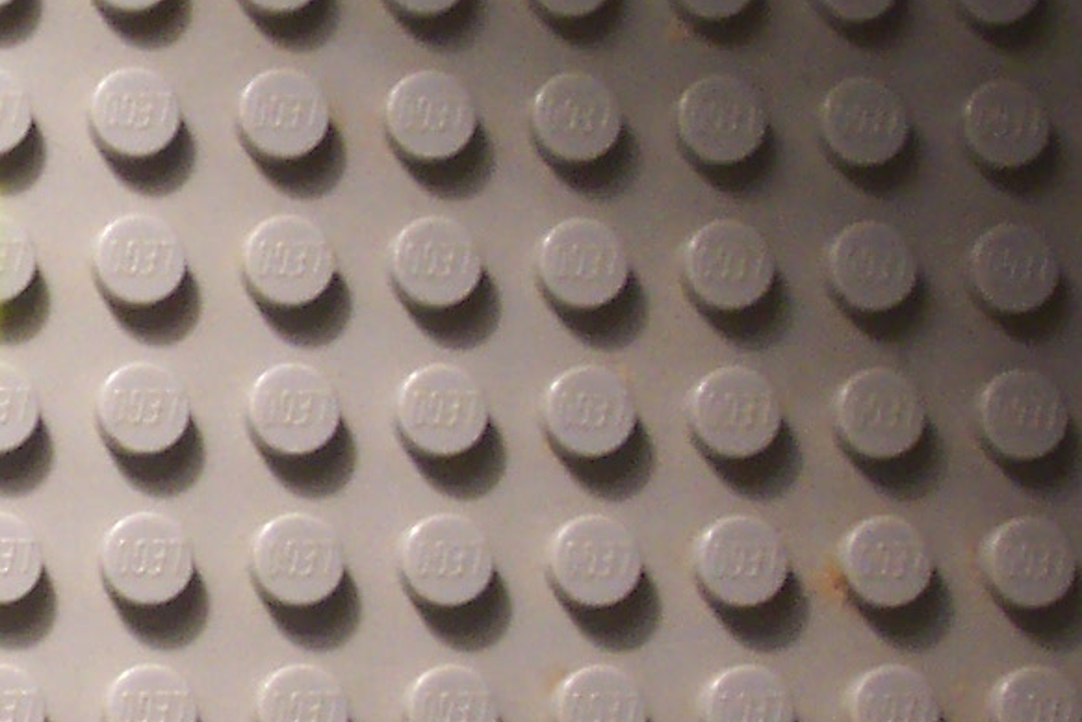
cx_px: -713
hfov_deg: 12.9
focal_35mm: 147
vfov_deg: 9.3
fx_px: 4419
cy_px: 464
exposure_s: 1/45
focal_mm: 7.5
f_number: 2.8
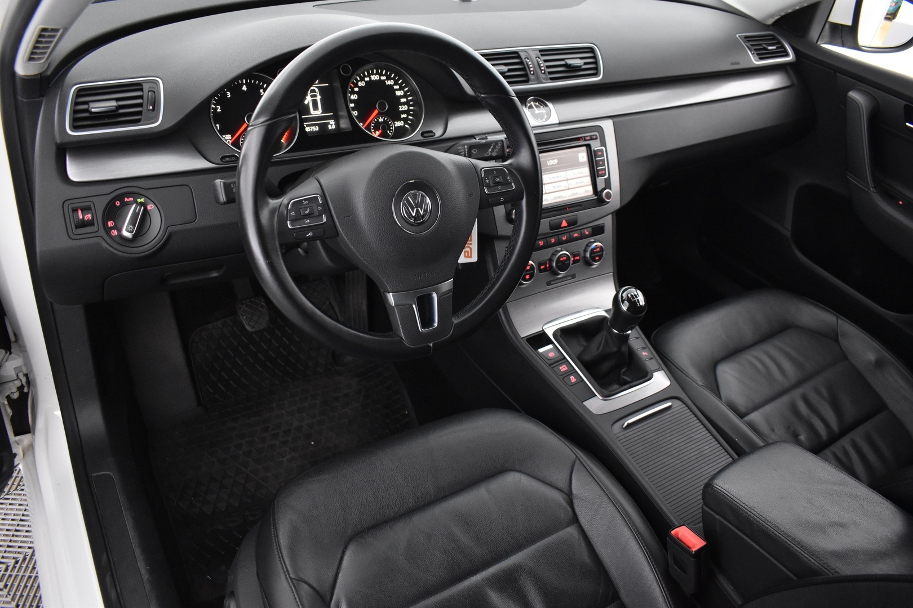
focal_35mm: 27
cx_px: 456
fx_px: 685
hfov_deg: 67.4
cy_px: 304
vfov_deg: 47.9
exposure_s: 1/30
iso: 2800
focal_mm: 18
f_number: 3.5
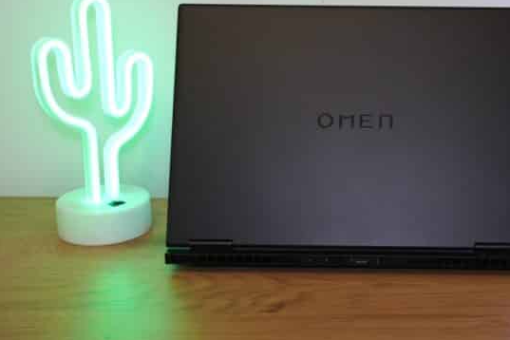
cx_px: 368
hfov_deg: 32.4
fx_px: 864
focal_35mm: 61
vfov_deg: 22.2
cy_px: 121
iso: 2500
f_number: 9
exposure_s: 1/50
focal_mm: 42
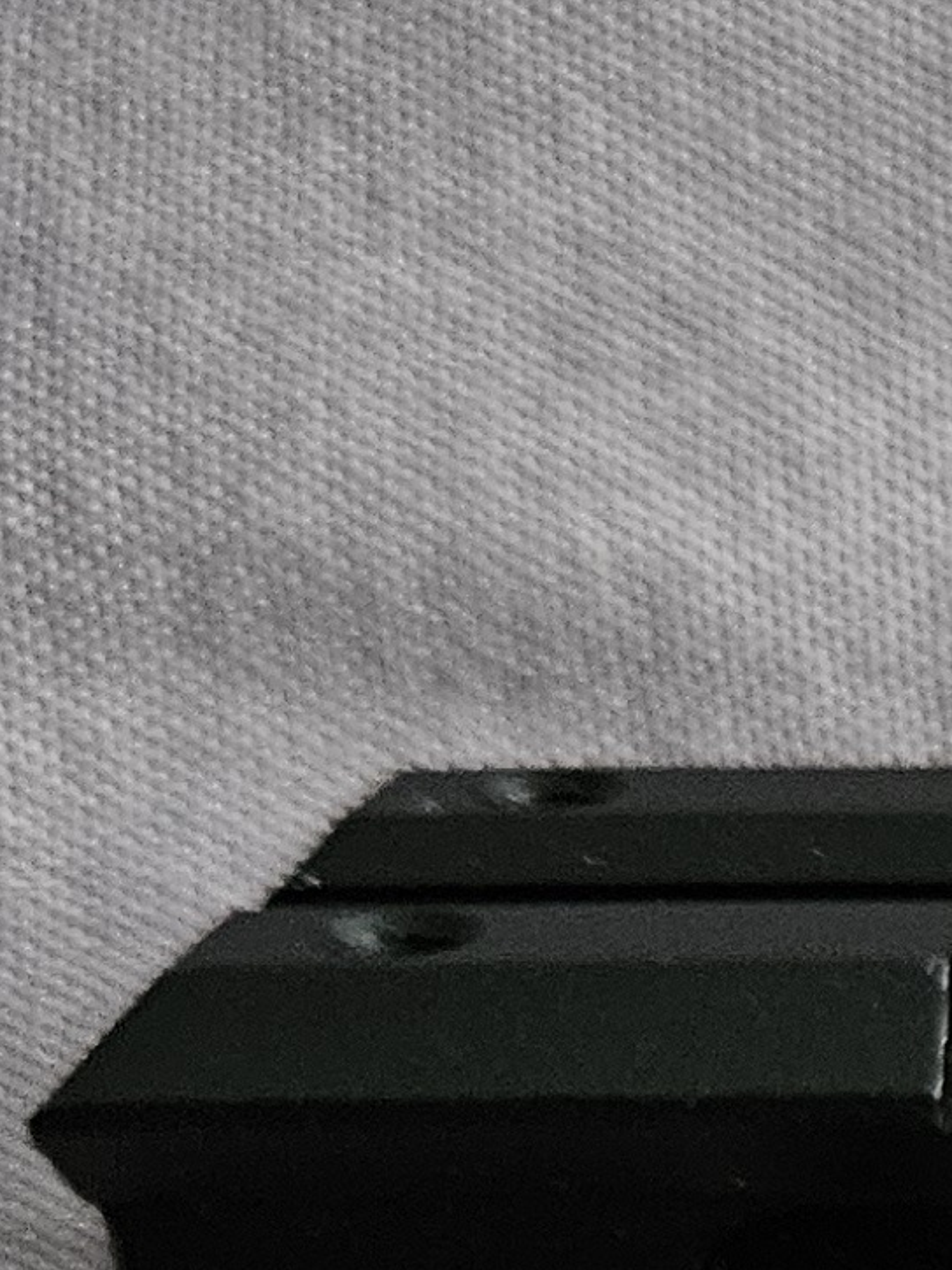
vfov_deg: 14.3
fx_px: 4657
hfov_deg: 9.7
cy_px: 2007
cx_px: 2577
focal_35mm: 127
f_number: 1.8
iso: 640
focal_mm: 5.4
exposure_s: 1/25.1
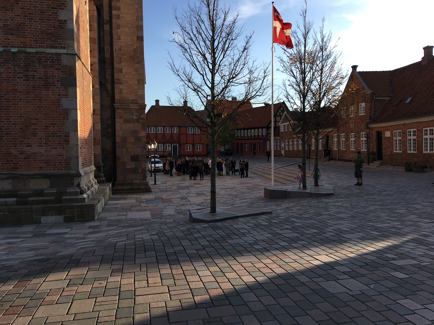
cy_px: 162
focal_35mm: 29
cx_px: 217
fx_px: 364
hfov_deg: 61.7
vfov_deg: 48.2
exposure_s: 1/718
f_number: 2.2
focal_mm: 4.15
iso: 25
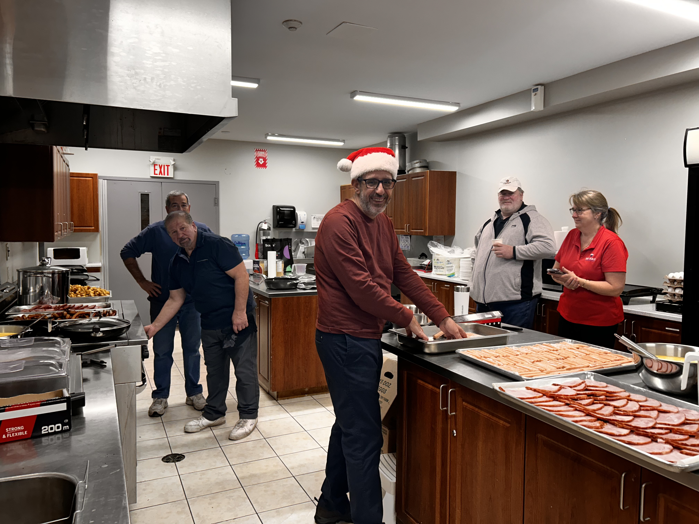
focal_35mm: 26
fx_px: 525
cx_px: 350
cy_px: 262
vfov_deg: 53.1
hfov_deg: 67.3
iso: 100
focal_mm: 5.7
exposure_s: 1/120
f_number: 1.5
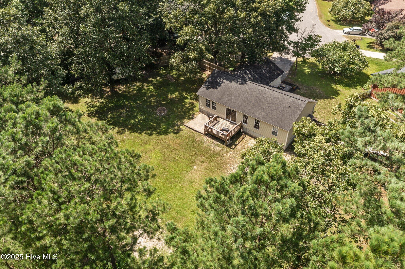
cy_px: 134
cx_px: 202
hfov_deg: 65.5
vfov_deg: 46.4
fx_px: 315
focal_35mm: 28
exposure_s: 1/80
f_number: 3.5
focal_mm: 10.26
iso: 100
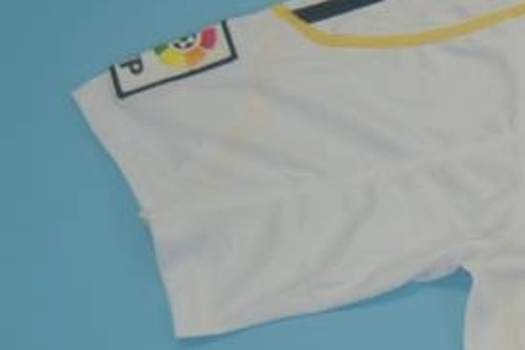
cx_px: 879
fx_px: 1925
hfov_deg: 14.1
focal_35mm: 132
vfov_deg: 10.1
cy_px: 484
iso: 200
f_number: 4.5
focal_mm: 22
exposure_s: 1/200
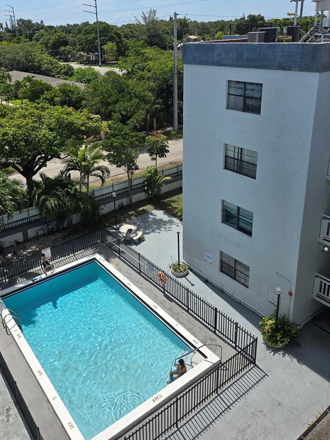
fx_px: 381
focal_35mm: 30
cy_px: 161
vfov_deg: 59.1
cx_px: 149
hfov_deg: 46.7
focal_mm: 6.3
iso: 12
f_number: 1.7
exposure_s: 1/970
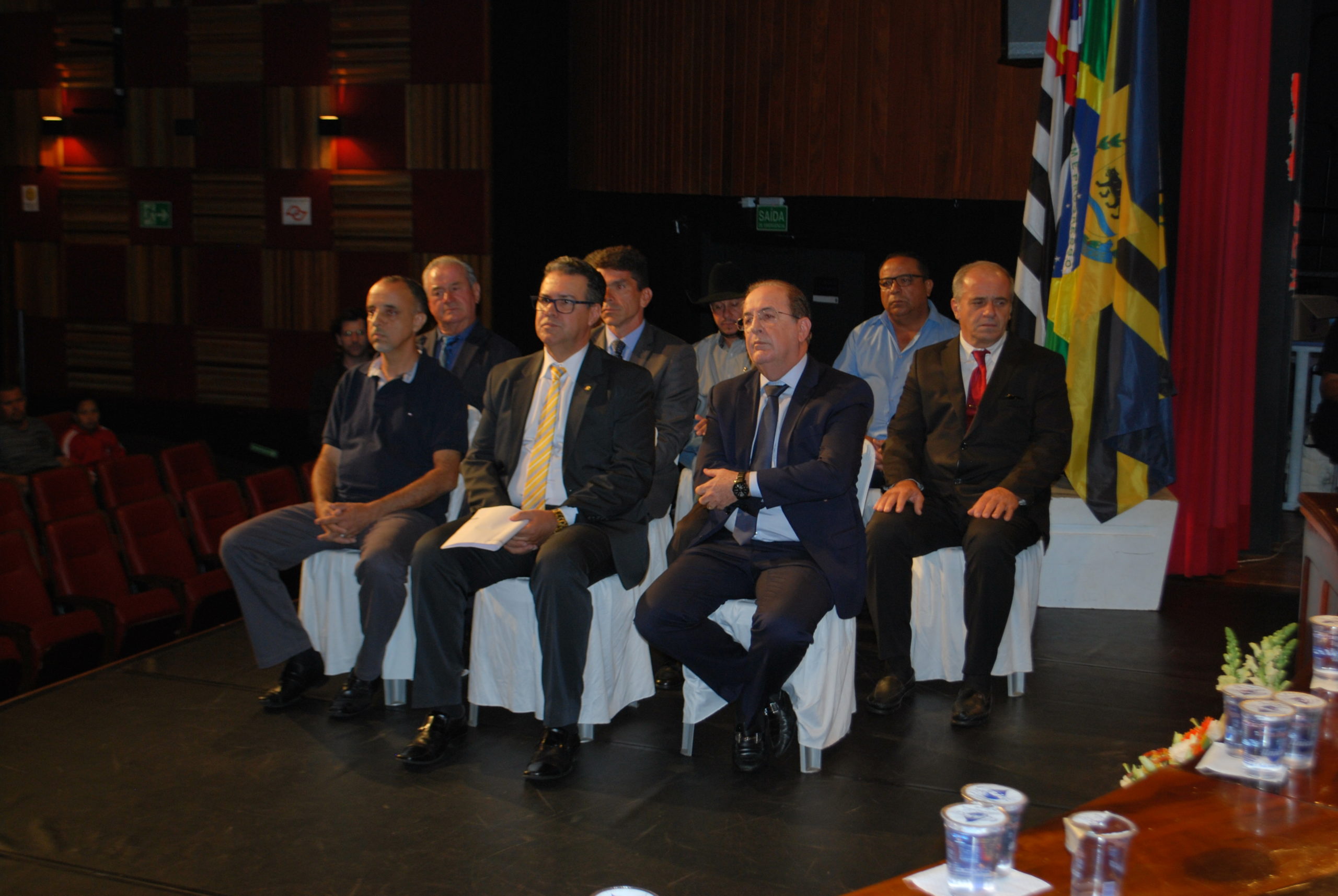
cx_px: 669
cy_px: 448
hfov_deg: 41.1
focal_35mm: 48
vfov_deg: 28.2
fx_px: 1786
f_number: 5
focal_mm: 32
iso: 200
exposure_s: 1/60
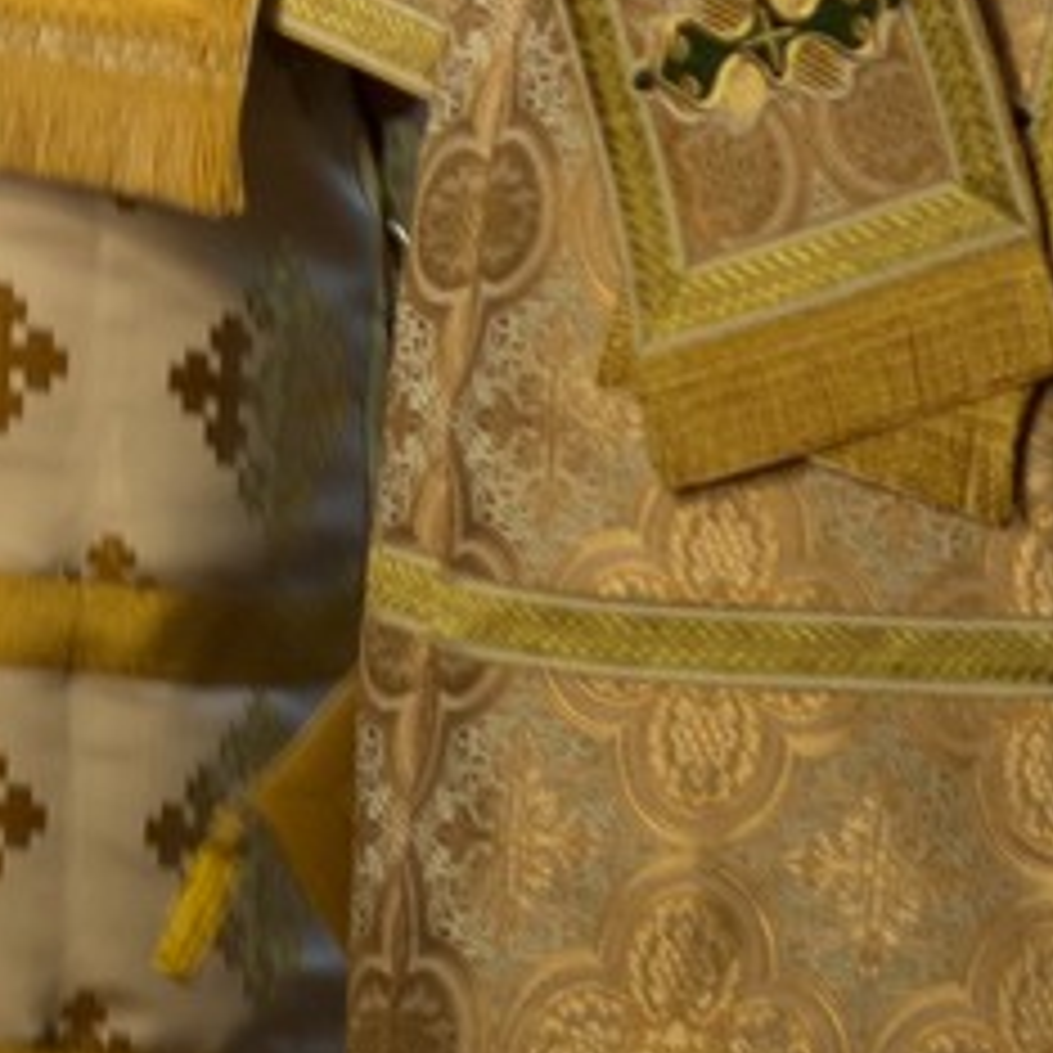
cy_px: -1012
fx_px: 15281
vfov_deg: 3.9
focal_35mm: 444
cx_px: -385
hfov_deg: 3.9
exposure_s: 1/60
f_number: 1.8
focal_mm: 85
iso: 640
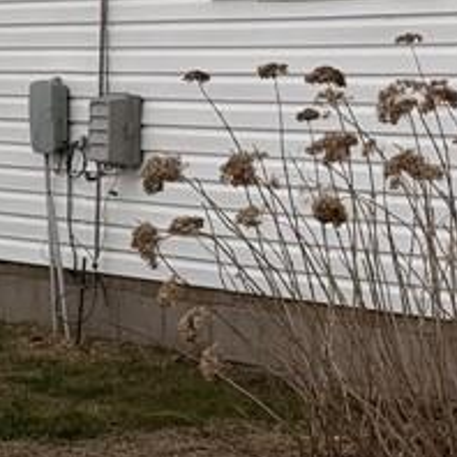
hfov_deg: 8.0
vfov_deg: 7.9
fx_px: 3271
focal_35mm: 219
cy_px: -192
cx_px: 141
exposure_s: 1/2415
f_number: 1.78
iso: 64
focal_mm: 6.76
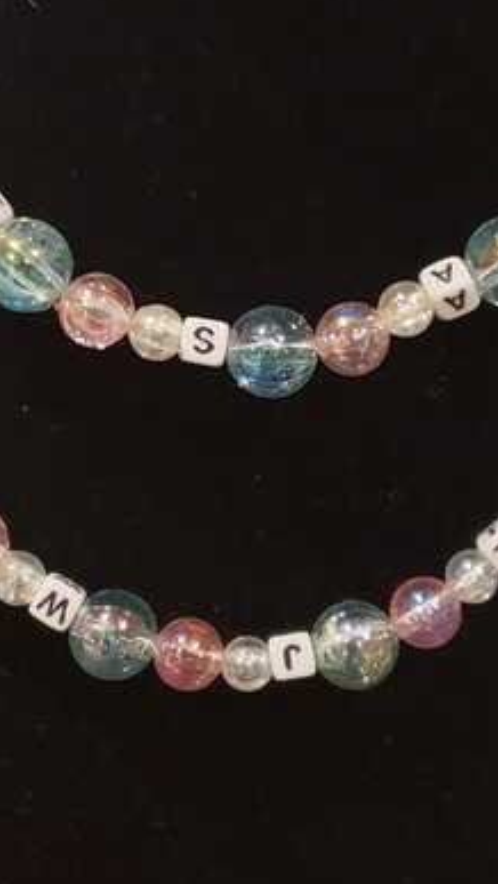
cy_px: 338
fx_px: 1853
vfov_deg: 26.8
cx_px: 299
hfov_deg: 15.3
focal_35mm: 79
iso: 320
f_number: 1.5
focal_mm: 4.3
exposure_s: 1/40
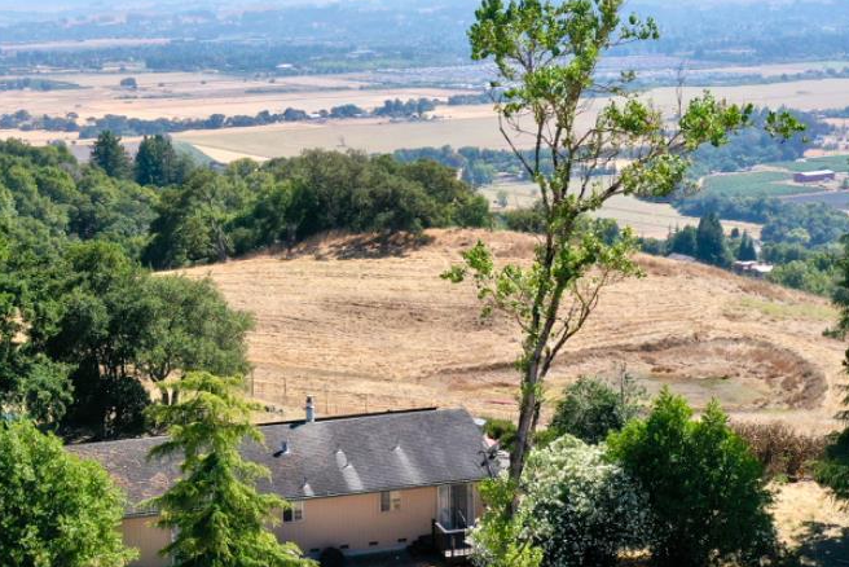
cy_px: 202
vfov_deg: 21.2
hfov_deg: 31.0
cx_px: 242
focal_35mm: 64
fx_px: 1510
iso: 100
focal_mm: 10.26
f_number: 5.6
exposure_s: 1/500
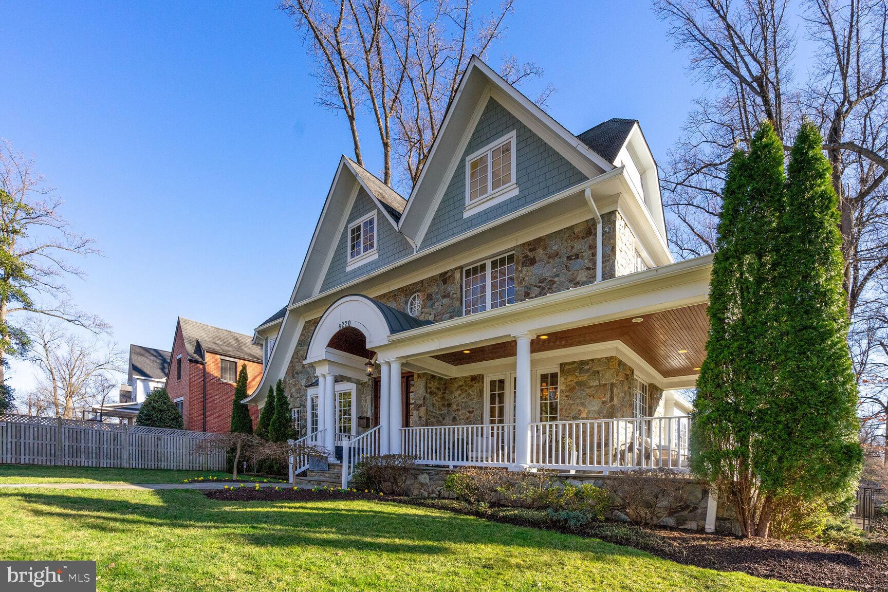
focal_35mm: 16
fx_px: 395
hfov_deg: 96.7
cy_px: 296
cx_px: 444
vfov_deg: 73.7
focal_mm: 16
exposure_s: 1/1000
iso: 800
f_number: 8
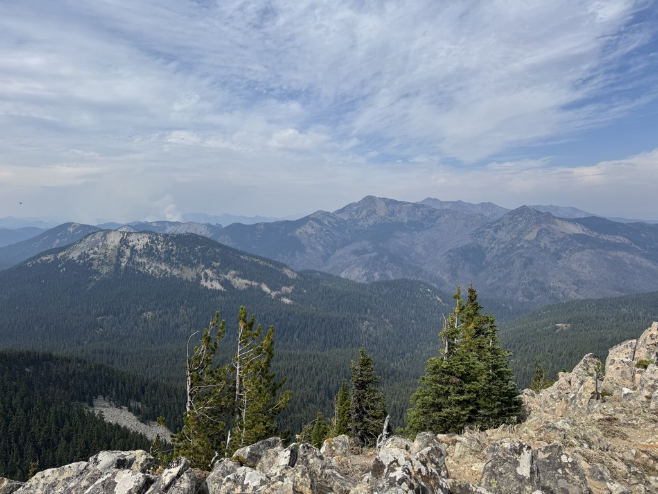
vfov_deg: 56.8
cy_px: 247
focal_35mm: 24
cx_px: 329
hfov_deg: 71.6
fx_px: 456
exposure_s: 1/7092
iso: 80
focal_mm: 6.76
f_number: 1.78
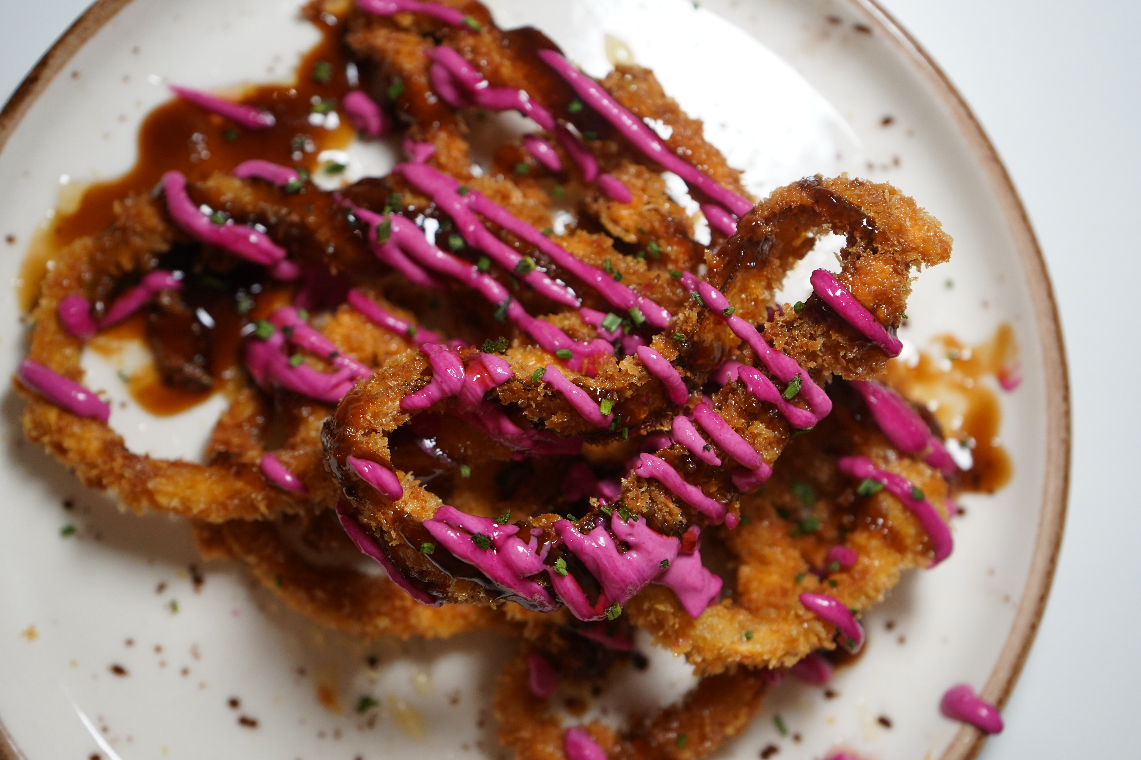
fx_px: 1743
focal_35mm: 55
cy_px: 380
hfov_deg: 36.2
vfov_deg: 24.6
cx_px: 570
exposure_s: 1/160
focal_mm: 55
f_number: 5
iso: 2000
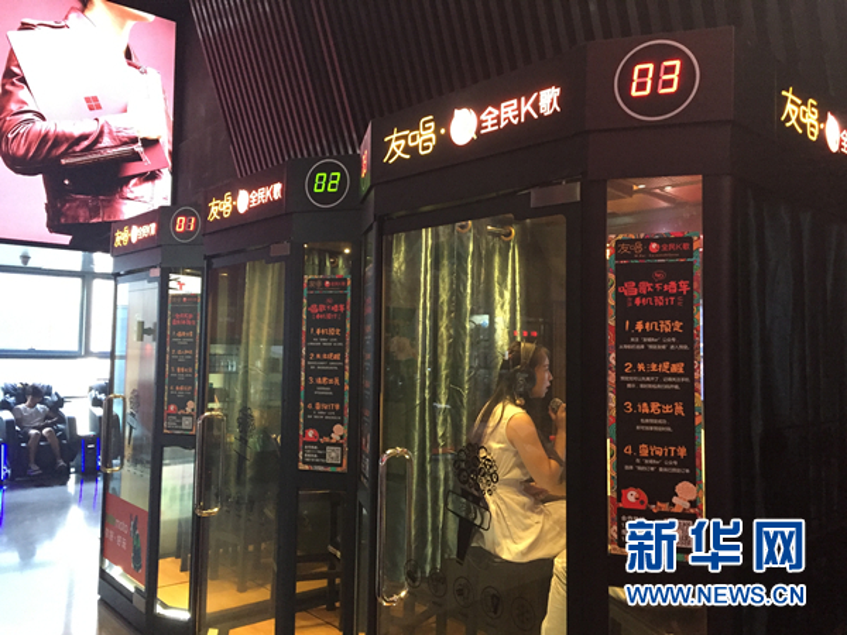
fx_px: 710
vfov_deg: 48.2
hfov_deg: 61.7
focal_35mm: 29
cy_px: 318
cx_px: 424
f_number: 2.2
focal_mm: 4.15
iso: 320
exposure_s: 1/25
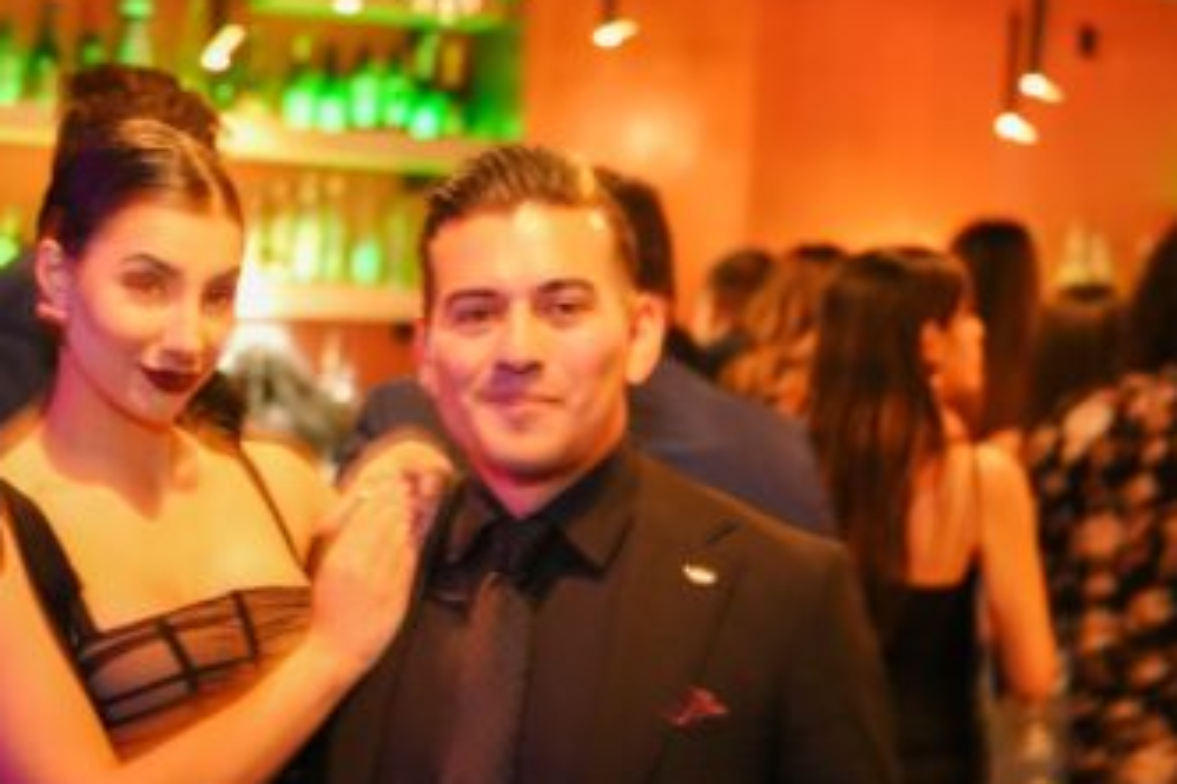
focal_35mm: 57
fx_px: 1863
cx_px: 403
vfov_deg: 23.8
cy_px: 454
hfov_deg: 34.8
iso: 4000
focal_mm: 38
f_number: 2
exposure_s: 1/13
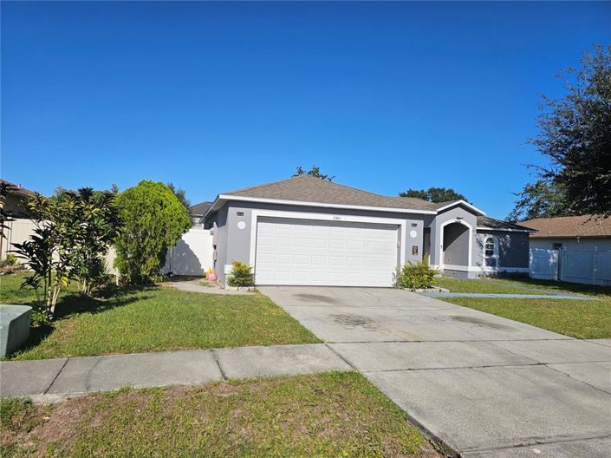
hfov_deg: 74.0
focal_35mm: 23
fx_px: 406
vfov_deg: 58.8
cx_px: 306
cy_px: 229
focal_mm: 6.3
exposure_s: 1/1834
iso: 10
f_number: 1.7
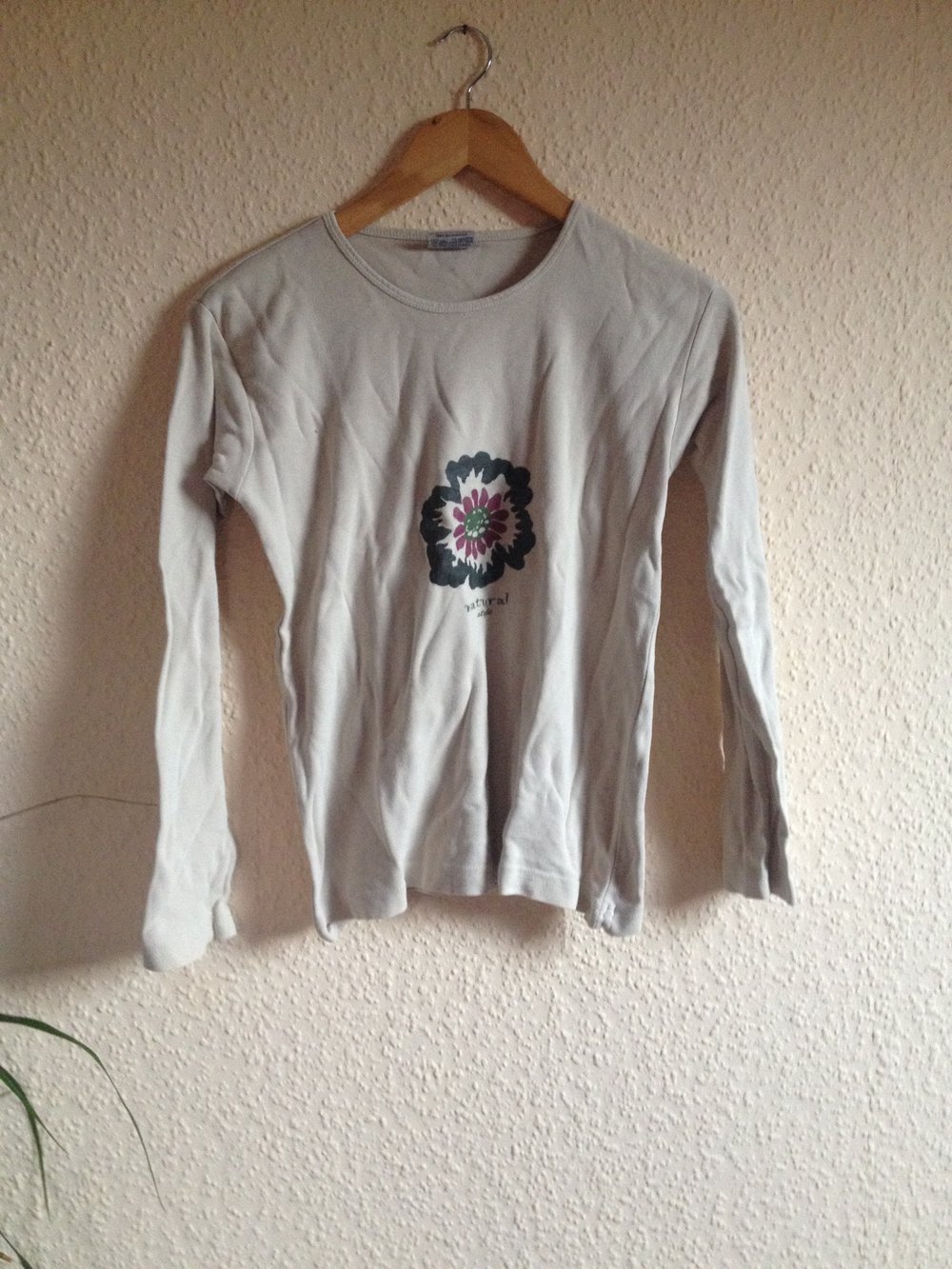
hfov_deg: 40.7
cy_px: 634
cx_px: 476
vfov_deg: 52.6
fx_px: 1283
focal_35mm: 35
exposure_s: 1/20
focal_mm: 4.28
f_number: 2.4
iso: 250
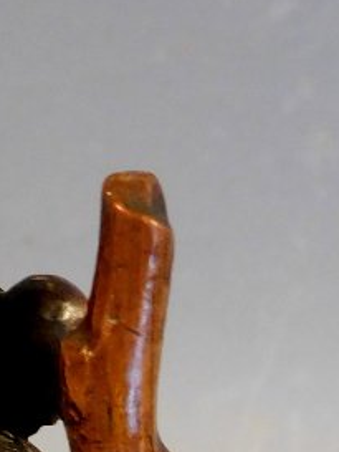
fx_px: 2583
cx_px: -79
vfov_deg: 9.3
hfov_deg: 7.4
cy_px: 930
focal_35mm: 198
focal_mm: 8.1
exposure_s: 1/25
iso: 400
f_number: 4
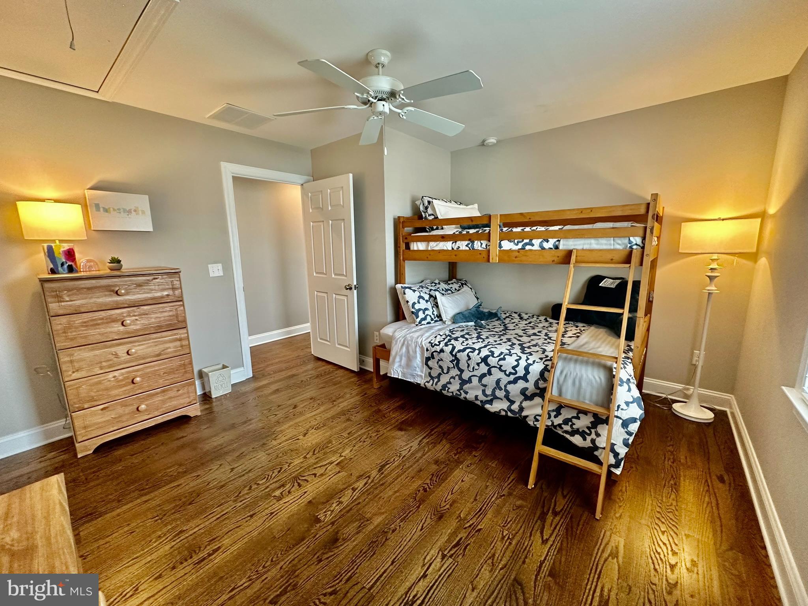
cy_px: 303
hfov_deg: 102.1
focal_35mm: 14
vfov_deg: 85.7
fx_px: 327
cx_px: 404
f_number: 2.2
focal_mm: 2.22
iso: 250
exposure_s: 1/60
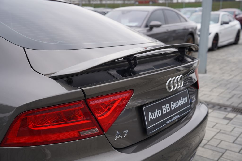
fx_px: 289
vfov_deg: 31.2
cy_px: 80
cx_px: 121
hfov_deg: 45.4
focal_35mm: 43
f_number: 5
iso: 100
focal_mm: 43
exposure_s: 1/160
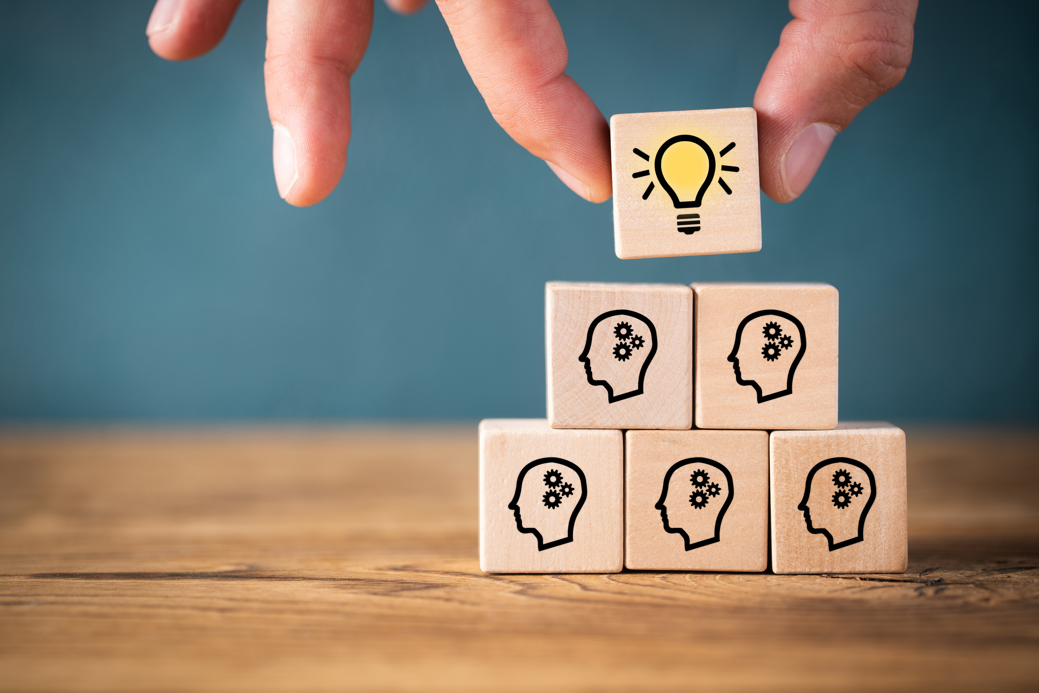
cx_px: 520
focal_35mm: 100
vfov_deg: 13.7
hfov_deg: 20.4
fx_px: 2886
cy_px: 346
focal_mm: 100
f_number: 4
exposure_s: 1/160
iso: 100
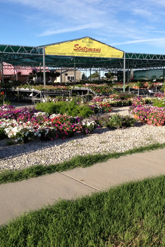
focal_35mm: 49
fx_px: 337
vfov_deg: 40.3
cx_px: 105
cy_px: 123
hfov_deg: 27.4
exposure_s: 1/951
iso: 64
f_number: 2.4
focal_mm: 4.28
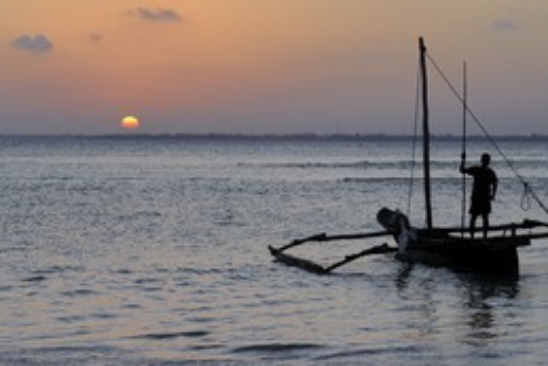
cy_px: 258
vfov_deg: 14.5
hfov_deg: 21.5
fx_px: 1432
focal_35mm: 94
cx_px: 406
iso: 400
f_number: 10
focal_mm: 58
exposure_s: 1/125
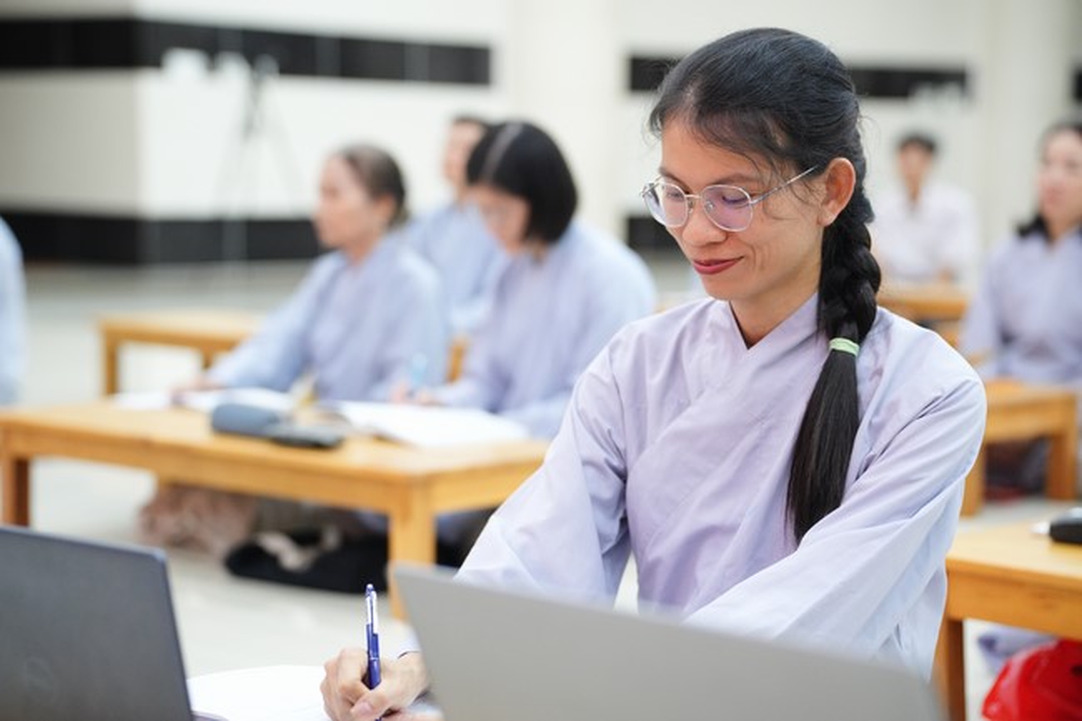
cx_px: 541
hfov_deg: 26.7
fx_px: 2284
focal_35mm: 76
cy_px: 360
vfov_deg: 17.9
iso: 5000
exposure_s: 1/250
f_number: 2.8
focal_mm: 76
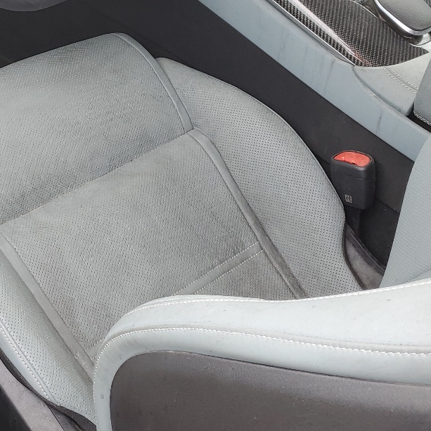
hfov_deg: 27.8
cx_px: 64
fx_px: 845
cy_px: 58
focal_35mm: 60
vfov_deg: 27.7
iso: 50
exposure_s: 1/167
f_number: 1.5
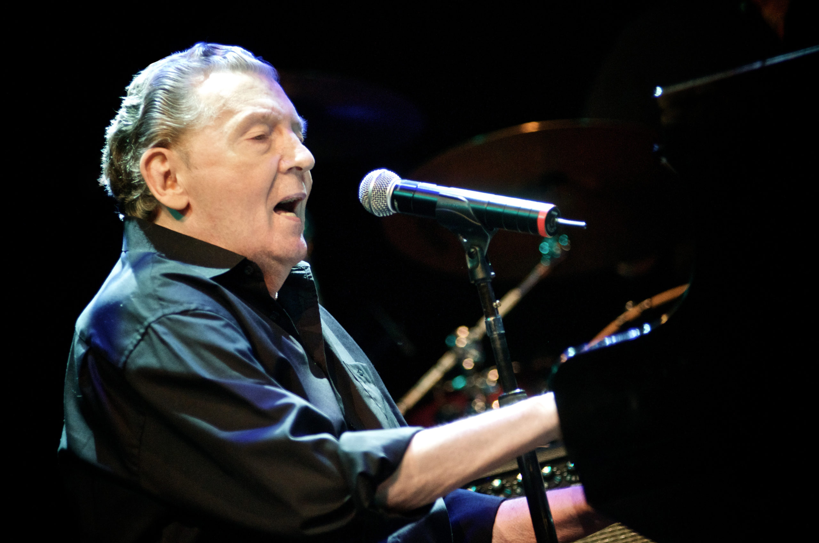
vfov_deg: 5.4
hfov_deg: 8.1
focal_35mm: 255
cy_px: 272
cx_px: 410
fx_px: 5790
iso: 3200
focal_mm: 170
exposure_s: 1/250
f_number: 2.8
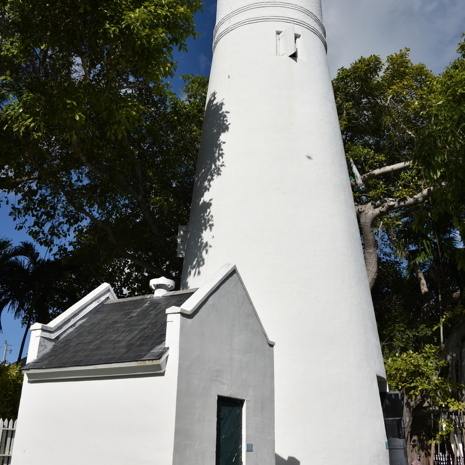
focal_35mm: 36
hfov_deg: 46.0
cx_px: 231
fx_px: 547
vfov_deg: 45.8
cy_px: 185
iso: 100
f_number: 11
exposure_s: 1/500
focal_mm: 28
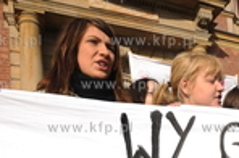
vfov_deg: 25.8
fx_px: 305
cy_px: 193
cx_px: 210
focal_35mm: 46
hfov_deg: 40.0
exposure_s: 1/800
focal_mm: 17
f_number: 5.6
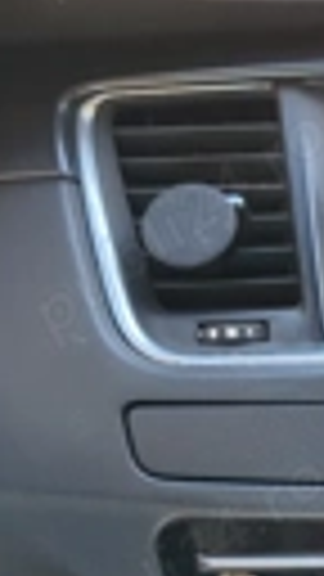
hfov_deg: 11.8
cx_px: 652
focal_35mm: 92
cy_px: 644
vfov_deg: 21.9
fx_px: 1405
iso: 64
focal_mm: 6.12
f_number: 1.9
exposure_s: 1/100
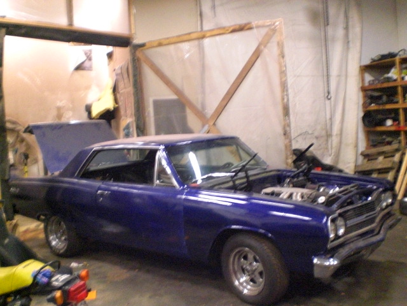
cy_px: 153
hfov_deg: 49.0
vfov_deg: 37.7
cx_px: 204
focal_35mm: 38
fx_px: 447
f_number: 3.1
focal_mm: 6.3
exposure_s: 1/15
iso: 800
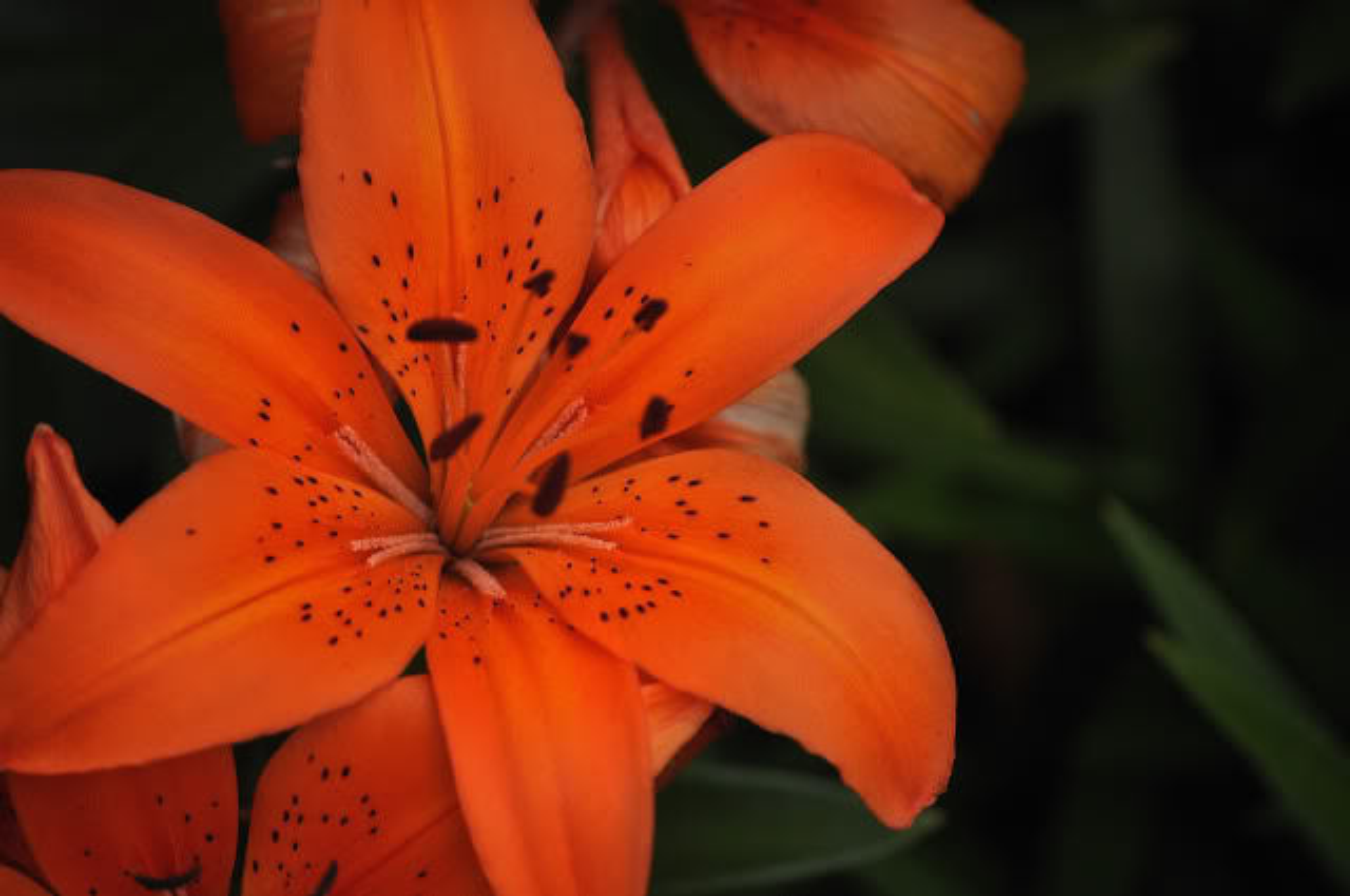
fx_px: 11236
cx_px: 675
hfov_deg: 6.9
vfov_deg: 4.6
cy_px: 448
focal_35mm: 300
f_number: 5.6
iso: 400
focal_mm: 200
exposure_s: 1/1000
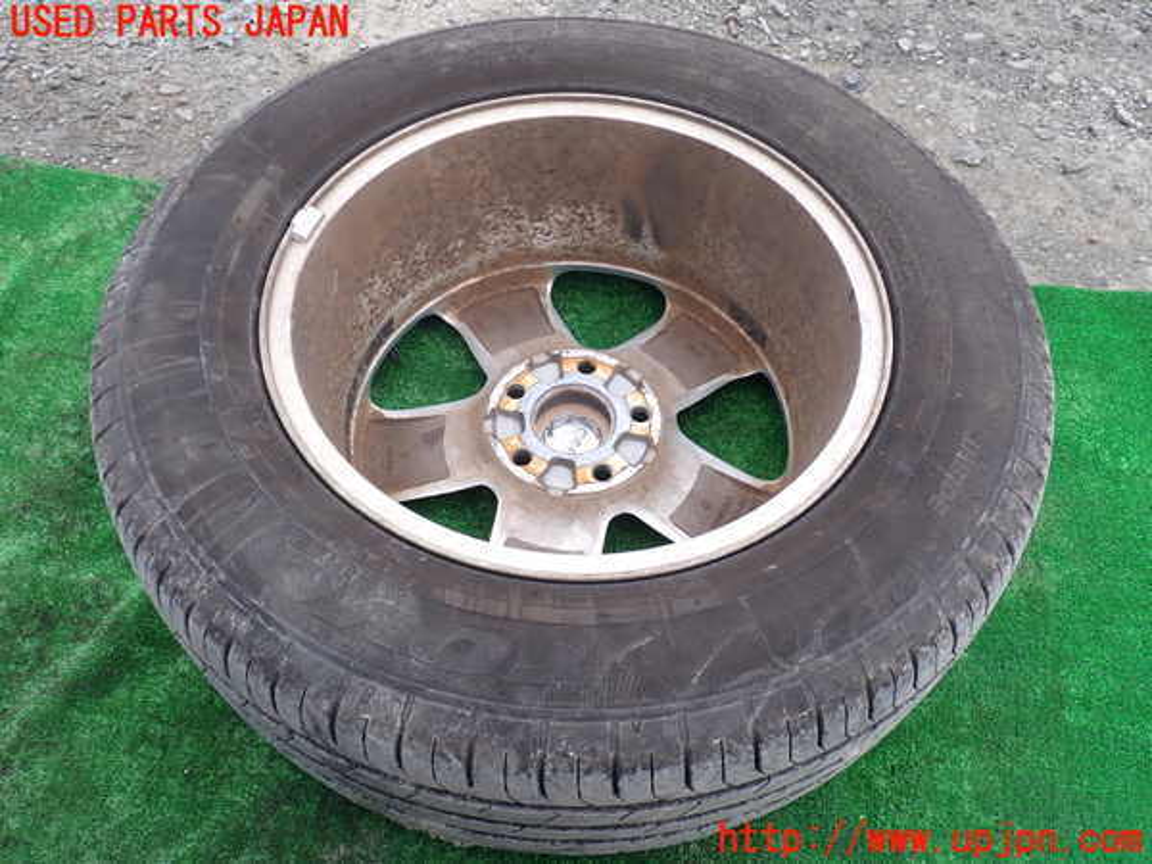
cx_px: 576
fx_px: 998
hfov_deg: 60.0
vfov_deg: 46.8
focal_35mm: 30
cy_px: 432
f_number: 3.2
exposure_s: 1/200
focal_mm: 5.4
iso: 100
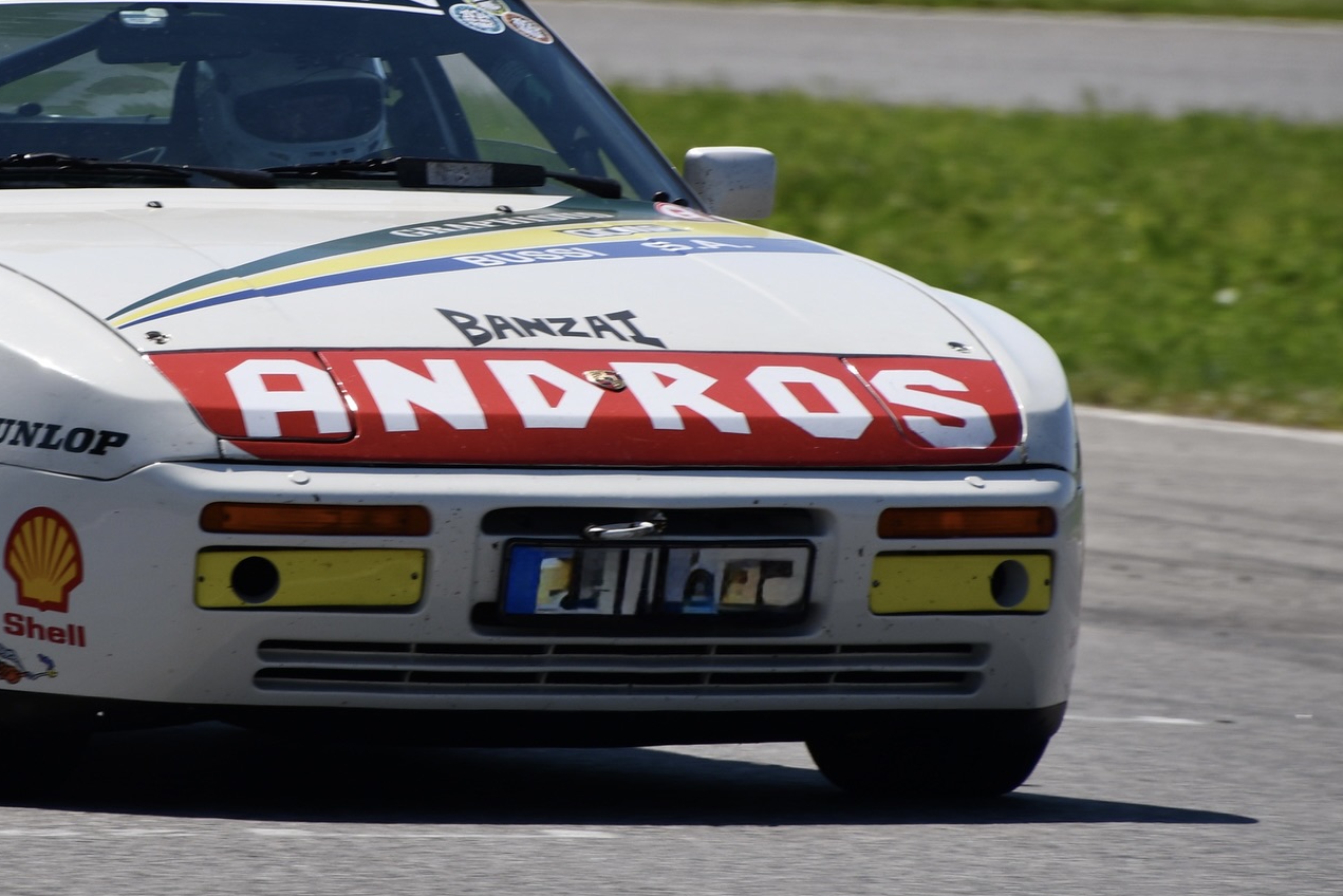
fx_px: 33469
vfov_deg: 1.5
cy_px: 214
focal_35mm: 897
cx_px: 331
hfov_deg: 2.3
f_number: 8
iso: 100
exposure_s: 1/500
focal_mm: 330
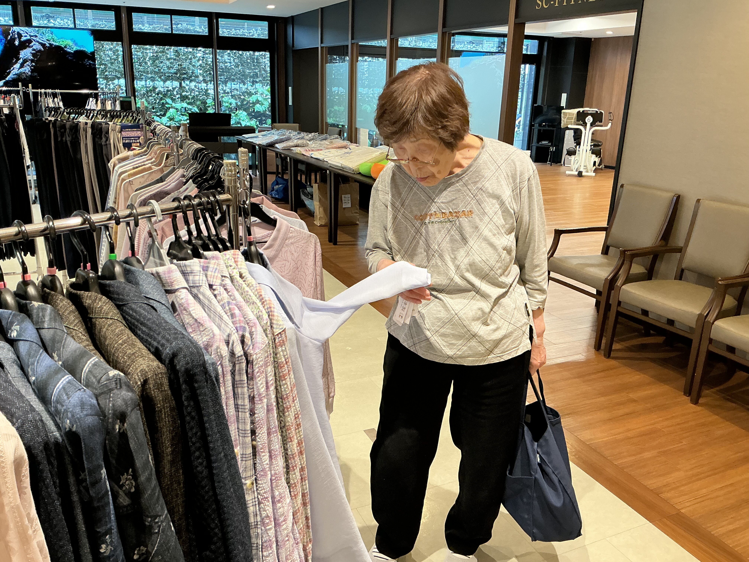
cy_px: 281
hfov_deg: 61.7
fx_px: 627
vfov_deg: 48.2
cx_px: 374
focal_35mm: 29
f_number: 1.8
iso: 80
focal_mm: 3
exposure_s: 1/50
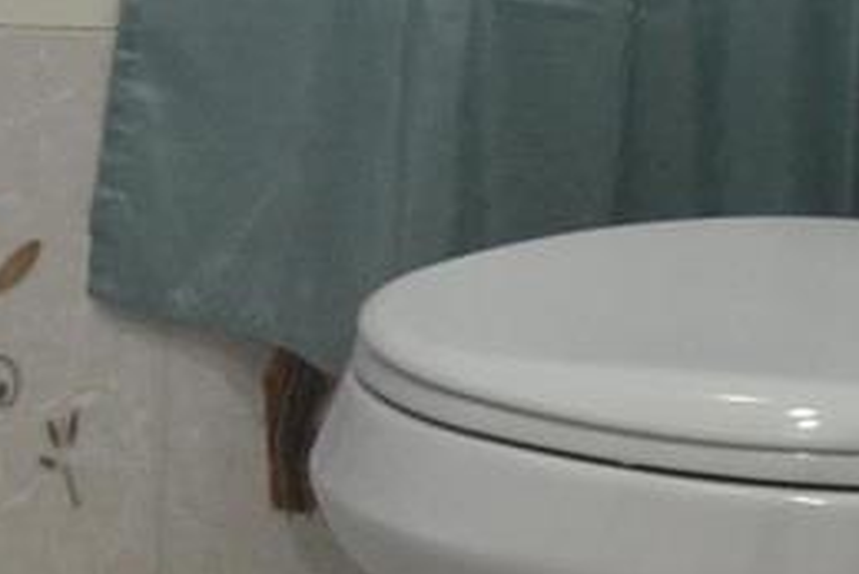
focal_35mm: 240
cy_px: -295
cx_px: -199
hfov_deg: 8.5
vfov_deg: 5.7
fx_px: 5730
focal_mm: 18
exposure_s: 1/40
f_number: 3.5
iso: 400
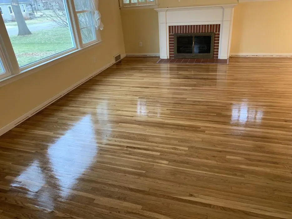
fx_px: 219
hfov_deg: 67.3
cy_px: 110
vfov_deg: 53.1
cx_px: 146
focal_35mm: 26
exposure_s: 1/60
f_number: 1.8
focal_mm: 4.25
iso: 200
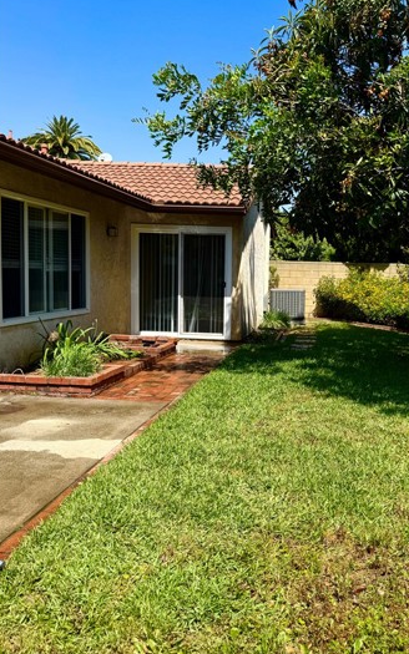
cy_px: 320
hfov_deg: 39.8
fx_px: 553
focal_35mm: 31
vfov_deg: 61.2
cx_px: 291
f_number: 1.78
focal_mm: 6.76
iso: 80
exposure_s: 1/2506
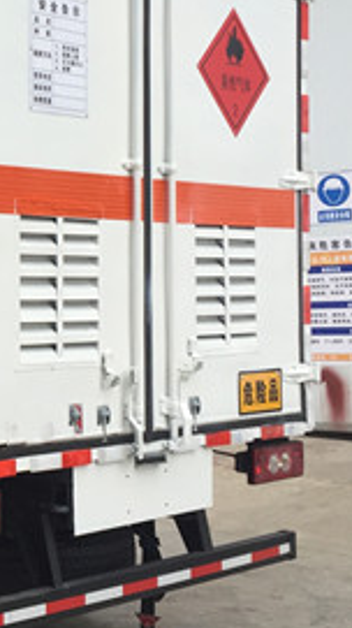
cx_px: -157
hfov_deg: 14.5
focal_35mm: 78
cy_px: 224
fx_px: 1297
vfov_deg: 27.1
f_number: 2.2
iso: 50
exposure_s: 1/100
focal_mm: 4.15
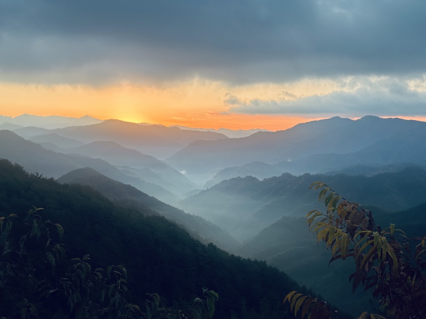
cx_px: 213
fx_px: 591
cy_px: 160
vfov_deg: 30.3
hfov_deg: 39.7
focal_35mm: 48
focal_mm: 6.86
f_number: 1.78
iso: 50
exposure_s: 1/190
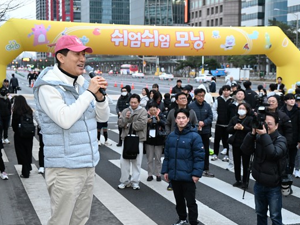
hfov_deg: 34.3
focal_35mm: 56
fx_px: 485
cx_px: 156
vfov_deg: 26.1
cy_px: 112
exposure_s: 1/161
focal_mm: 51
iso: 2500
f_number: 5.6
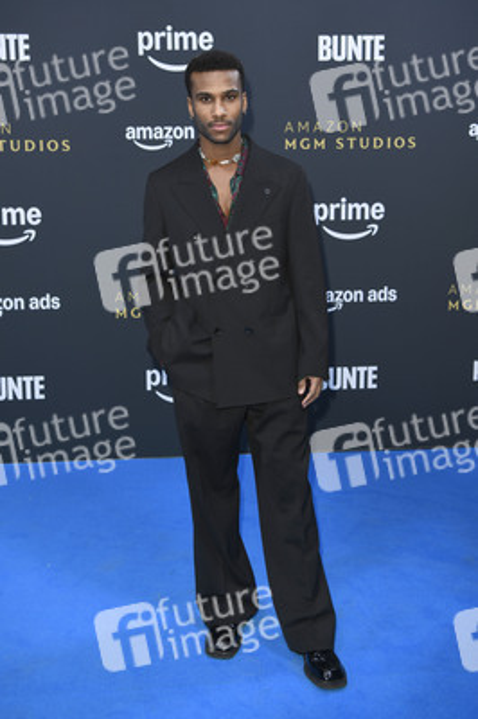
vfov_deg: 50.7
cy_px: 360
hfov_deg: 35.0
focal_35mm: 38
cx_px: 239
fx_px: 758
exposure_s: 1/500
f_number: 4
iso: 400
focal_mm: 38
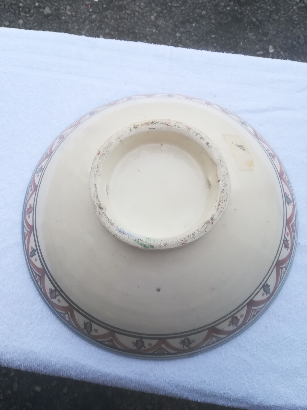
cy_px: 205
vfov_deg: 67.3
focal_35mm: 26
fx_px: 307
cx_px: 154
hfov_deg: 53.1
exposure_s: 1/184
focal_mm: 3.83
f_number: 2.2
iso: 50
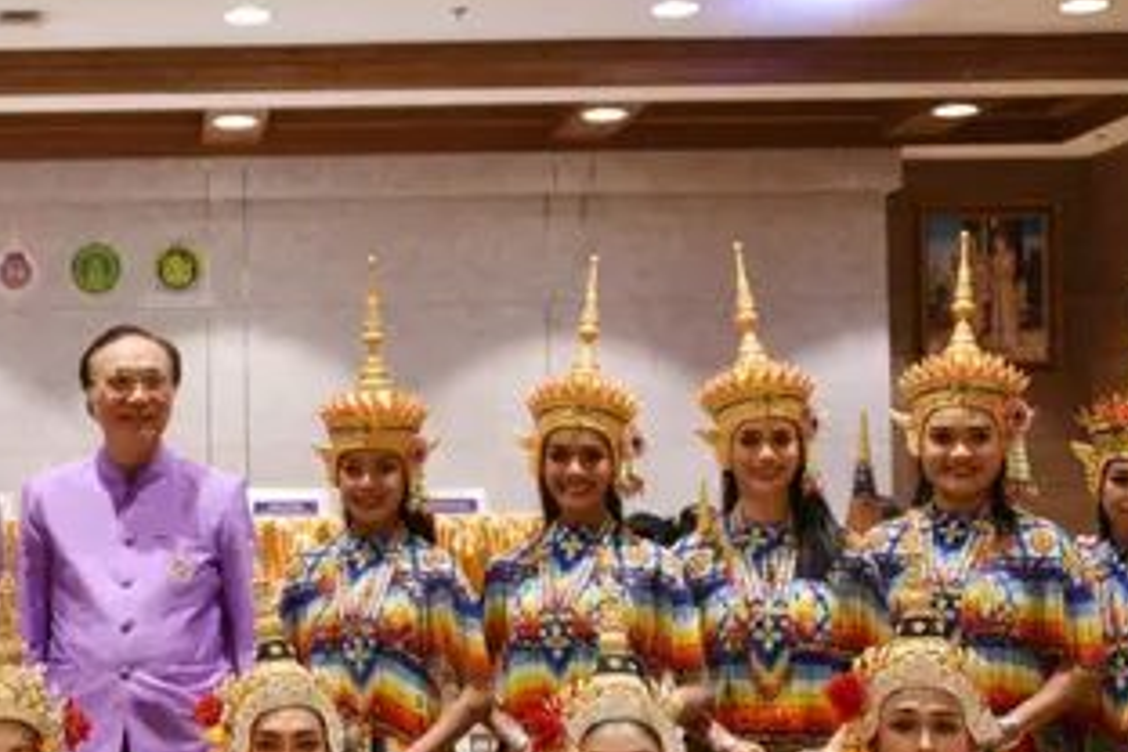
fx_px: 2193
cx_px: 101
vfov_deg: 19.4
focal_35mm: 70
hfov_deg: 27.7
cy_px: 479
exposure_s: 1/320
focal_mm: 28
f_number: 3.5
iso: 2500
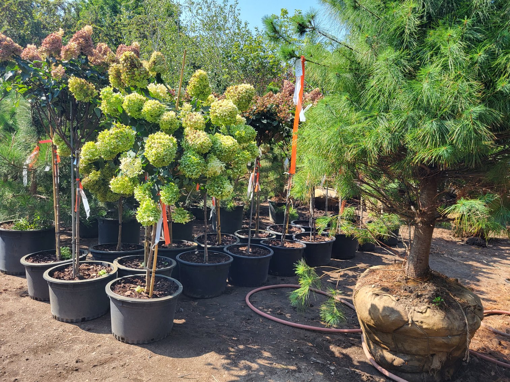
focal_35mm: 26
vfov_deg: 53.1
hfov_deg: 67.3
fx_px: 383
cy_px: 191
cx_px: 255
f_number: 1.8
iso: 40
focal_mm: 5.4
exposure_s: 1/686
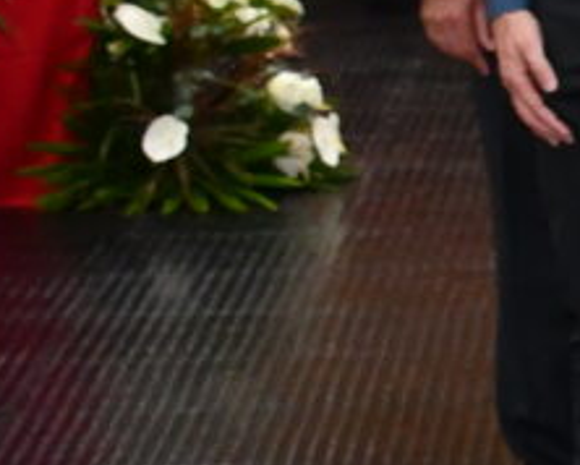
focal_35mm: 268
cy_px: 5
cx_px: 1761
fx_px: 4604
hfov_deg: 6.5
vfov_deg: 5.8
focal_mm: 22
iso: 1400
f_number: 3.5
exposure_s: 1/60
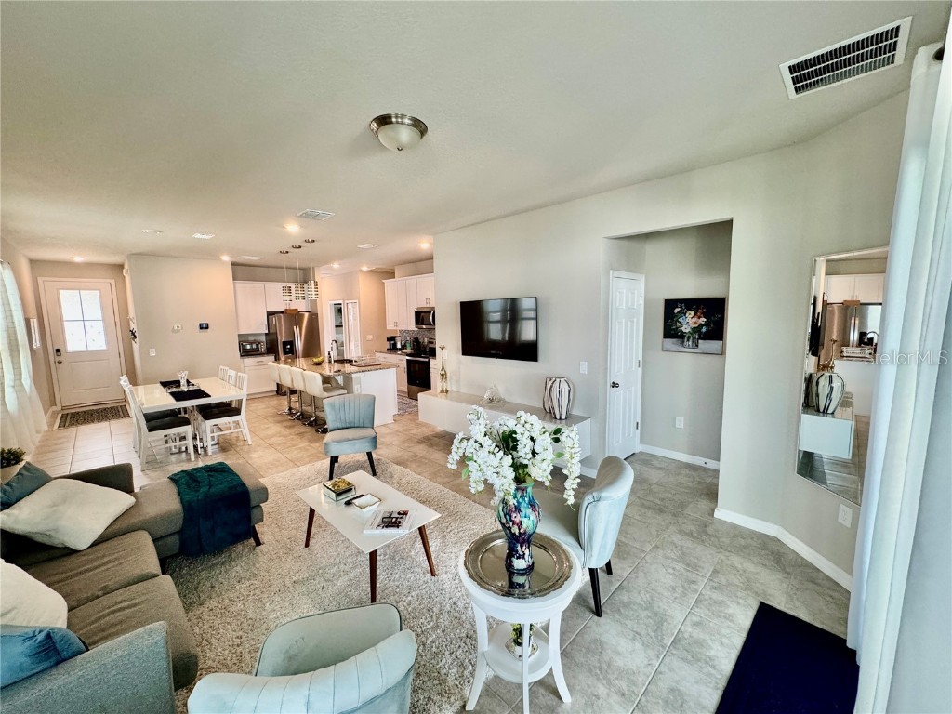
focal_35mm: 14
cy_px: 357
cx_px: 476
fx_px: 385
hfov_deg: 102.1
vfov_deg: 85.7
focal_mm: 2.22
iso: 250
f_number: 2.2
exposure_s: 1/120
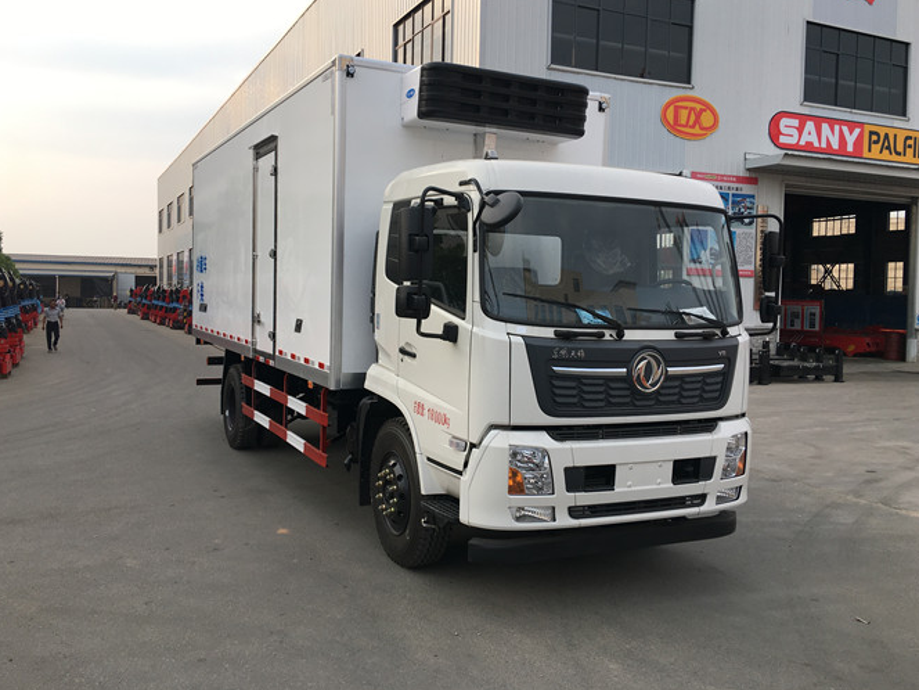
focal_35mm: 31
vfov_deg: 45.4
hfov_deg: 58.3
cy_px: 331
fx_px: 823
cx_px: 454
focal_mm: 4.15
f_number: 2.2
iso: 25
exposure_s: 1/291
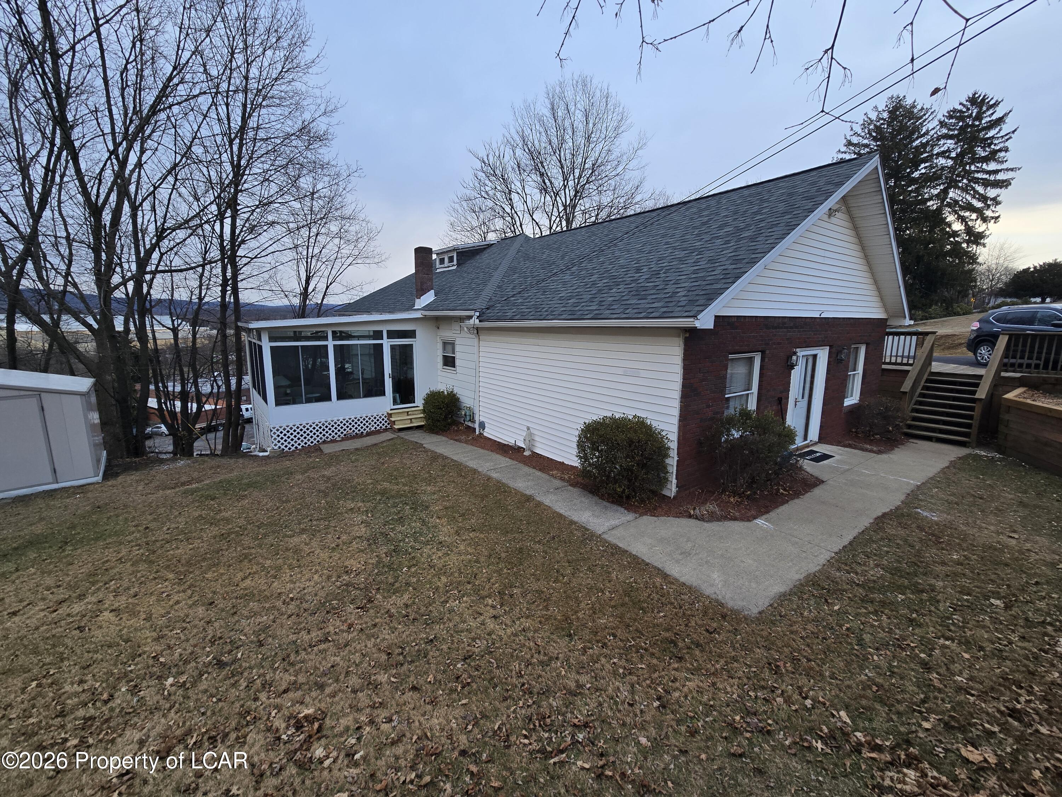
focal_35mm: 13
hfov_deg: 106.2
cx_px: 531
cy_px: 398
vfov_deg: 89.9
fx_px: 399
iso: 50
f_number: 2.2
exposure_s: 1/159
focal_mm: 2.2
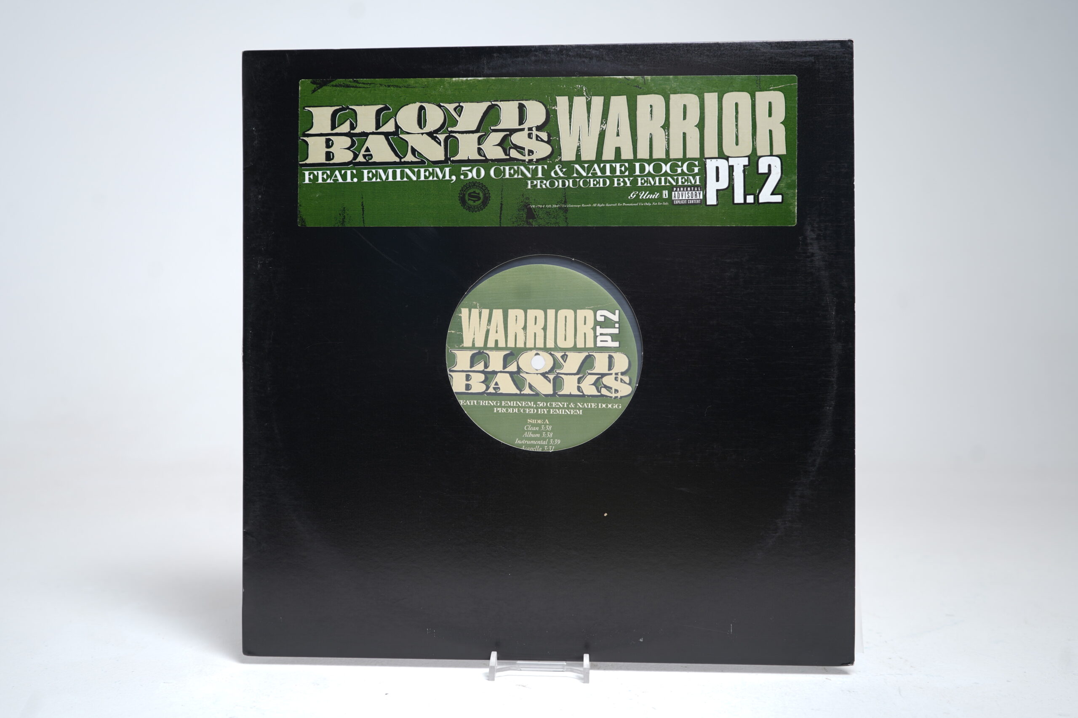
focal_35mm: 33
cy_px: 359
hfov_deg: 57.2
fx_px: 988
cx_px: 539
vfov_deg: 40.0
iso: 64
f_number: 5
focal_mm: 33
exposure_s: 1/5
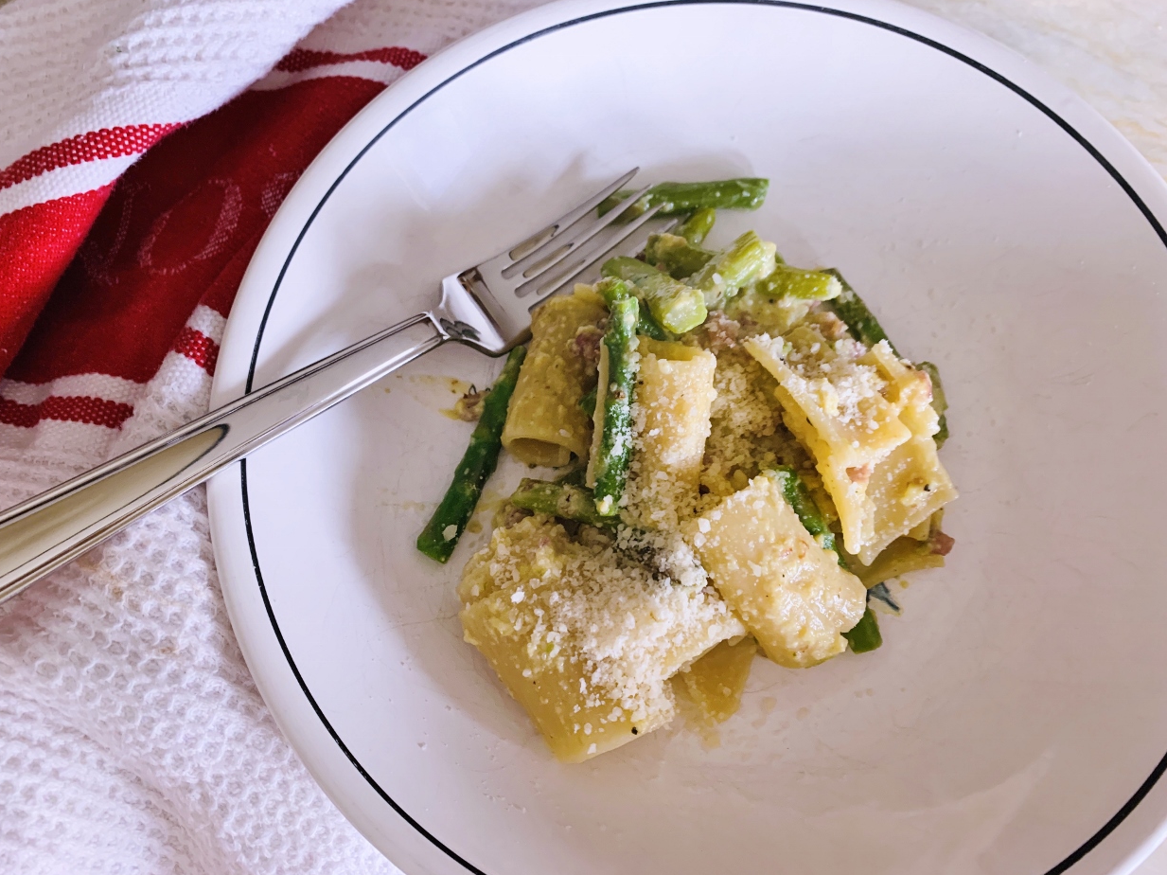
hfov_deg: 65.3
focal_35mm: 27
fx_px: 910
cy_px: 431
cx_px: 592
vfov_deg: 51.3
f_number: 1.8
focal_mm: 4.25
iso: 250
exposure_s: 1/60
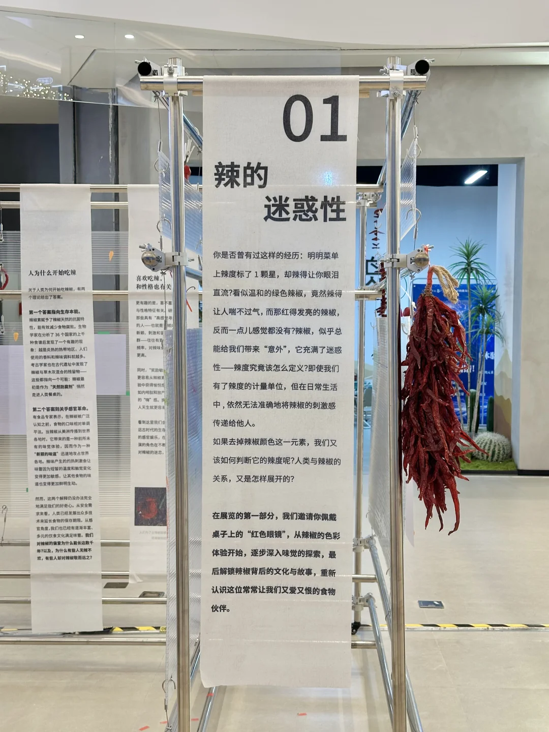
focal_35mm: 48
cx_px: 274
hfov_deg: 30.3
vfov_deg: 39.7
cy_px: 366
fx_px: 1015
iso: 80
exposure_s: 1/50
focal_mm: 6.86
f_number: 1.78
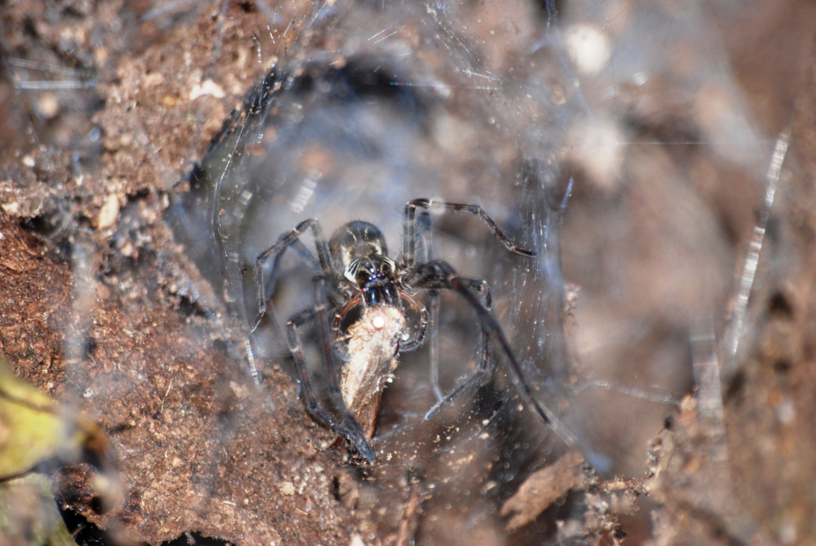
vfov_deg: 3.1
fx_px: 10210
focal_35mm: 450
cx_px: 408
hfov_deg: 4.6
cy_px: 273
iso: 400
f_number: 5.6
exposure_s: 1/160
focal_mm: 300
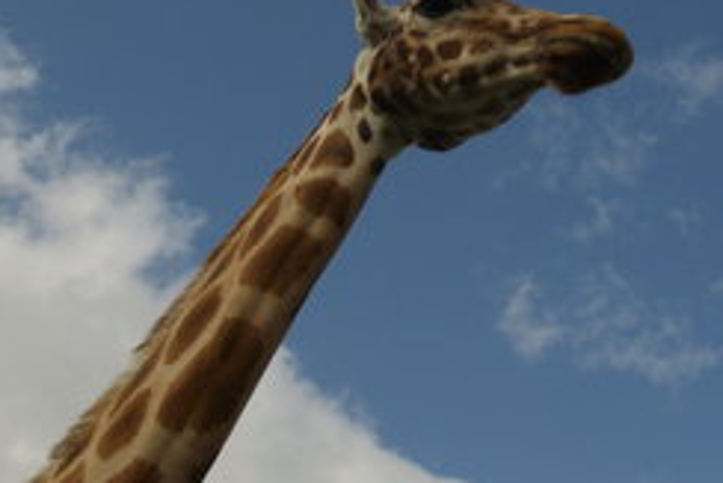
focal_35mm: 74
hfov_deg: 27.1
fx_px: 1487
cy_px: 129
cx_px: 495
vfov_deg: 18.3
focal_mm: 7.4
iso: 80
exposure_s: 1/800
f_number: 5.4
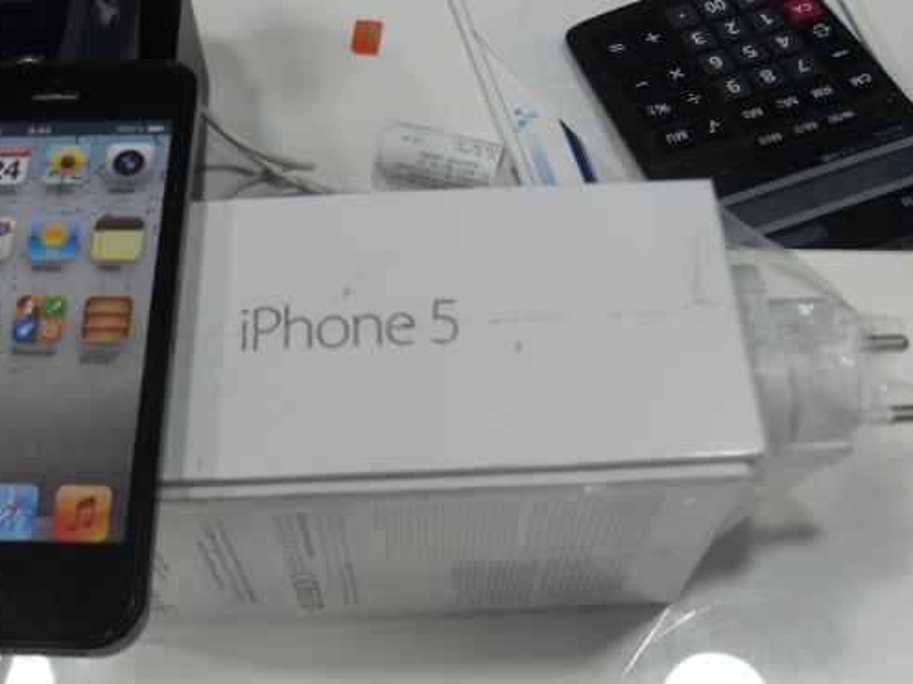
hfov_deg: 42.6
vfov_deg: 32.9
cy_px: 354
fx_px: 1160
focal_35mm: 44
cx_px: 341
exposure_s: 1/45
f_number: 2.8
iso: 100
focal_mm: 6
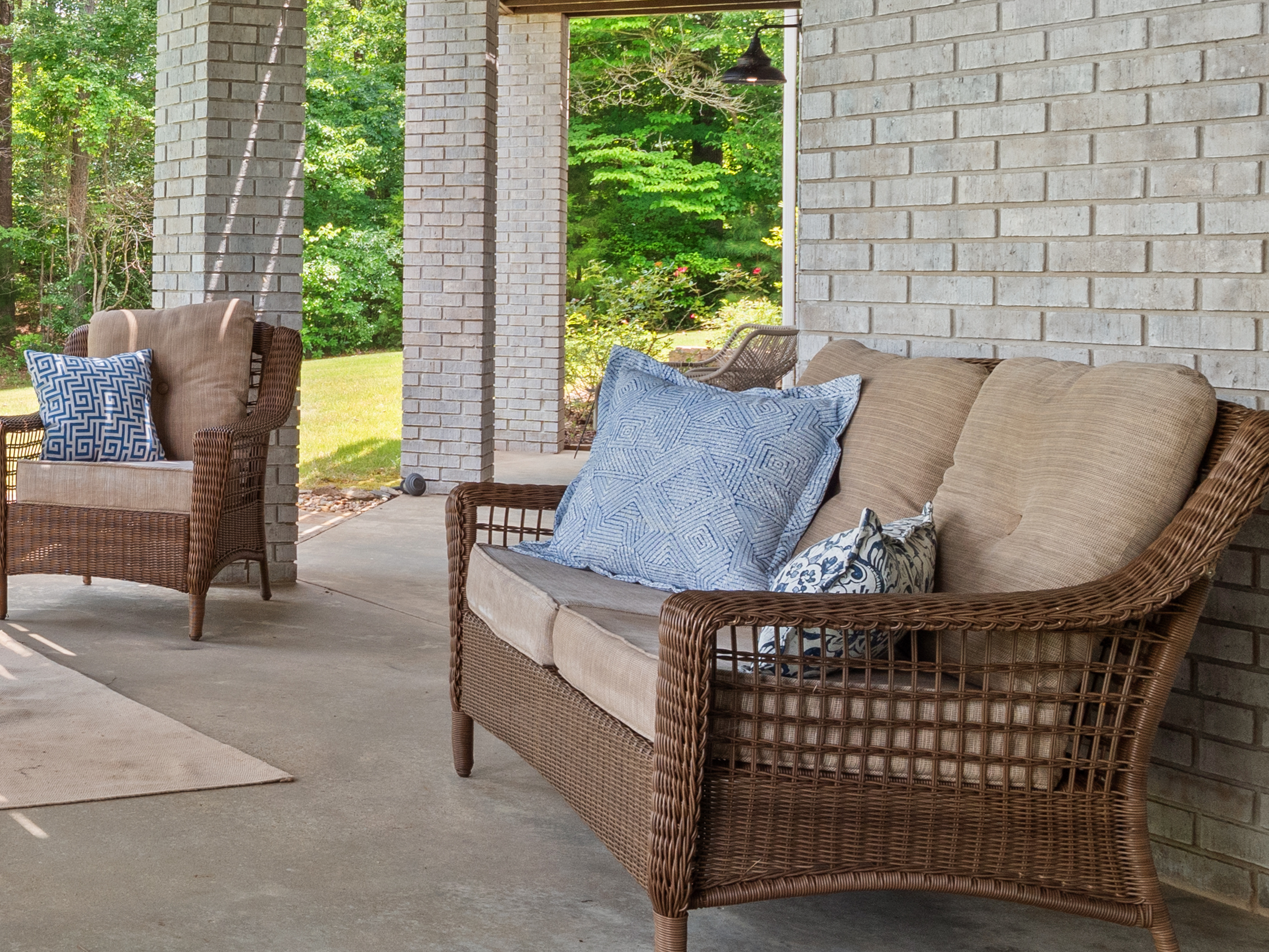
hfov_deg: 34.8
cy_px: 385
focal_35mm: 47
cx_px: -125
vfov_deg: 30.8
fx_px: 1723
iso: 200
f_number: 5.6
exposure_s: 1/80
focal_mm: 10
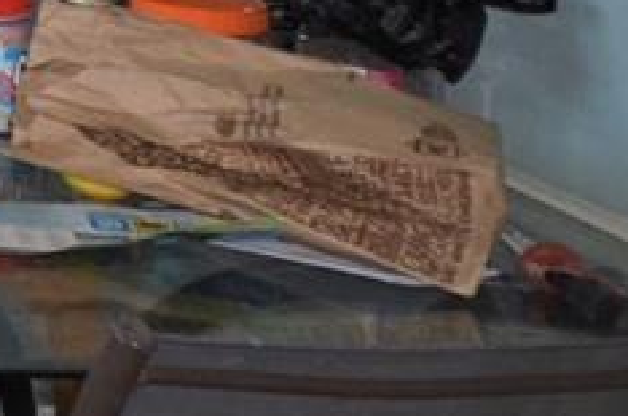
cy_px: -565
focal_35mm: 133
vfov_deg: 9.2
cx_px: -1323
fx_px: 2323
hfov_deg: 10.4
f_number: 4.5
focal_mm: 13
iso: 400
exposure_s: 1/60
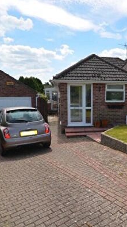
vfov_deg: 67.7
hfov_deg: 40.2
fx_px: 168
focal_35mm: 28
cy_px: 125
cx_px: 97
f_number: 10
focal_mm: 10
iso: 100
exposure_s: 1/200
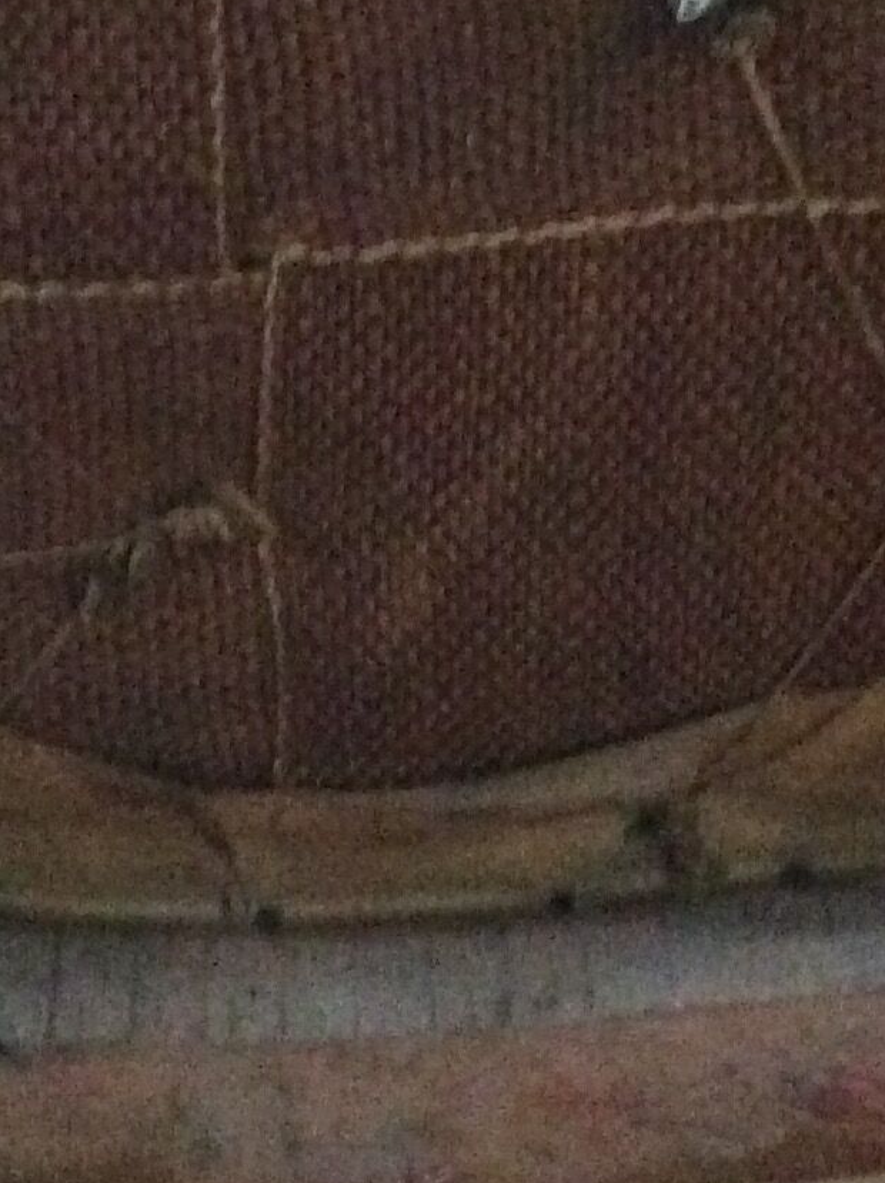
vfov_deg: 19.4
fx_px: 3415
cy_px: 171
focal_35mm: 100
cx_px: 305
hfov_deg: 14.7
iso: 640
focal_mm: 3.3
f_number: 2.4
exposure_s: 1/17
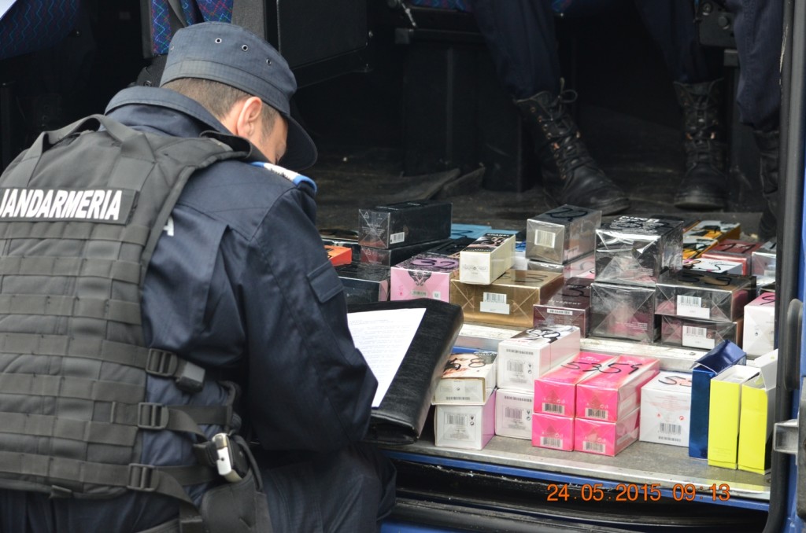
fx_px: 2178
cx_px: 403
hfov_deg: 21.0
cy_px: 266
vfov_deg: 14.0
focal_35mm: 98
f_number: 4.5
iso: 800
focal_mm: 65
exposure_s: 1/500
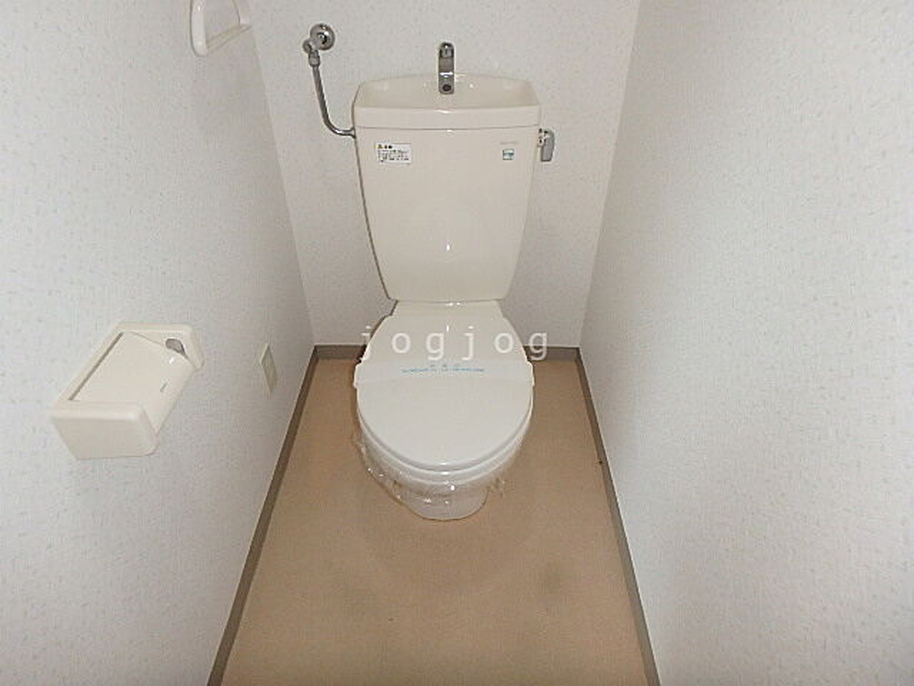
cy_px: 343
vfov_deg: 63.4
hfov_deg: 79.0
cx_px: 457
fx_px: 554
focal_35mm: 21
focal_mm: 3.7
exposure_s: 1/30
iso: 400
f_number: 3.5
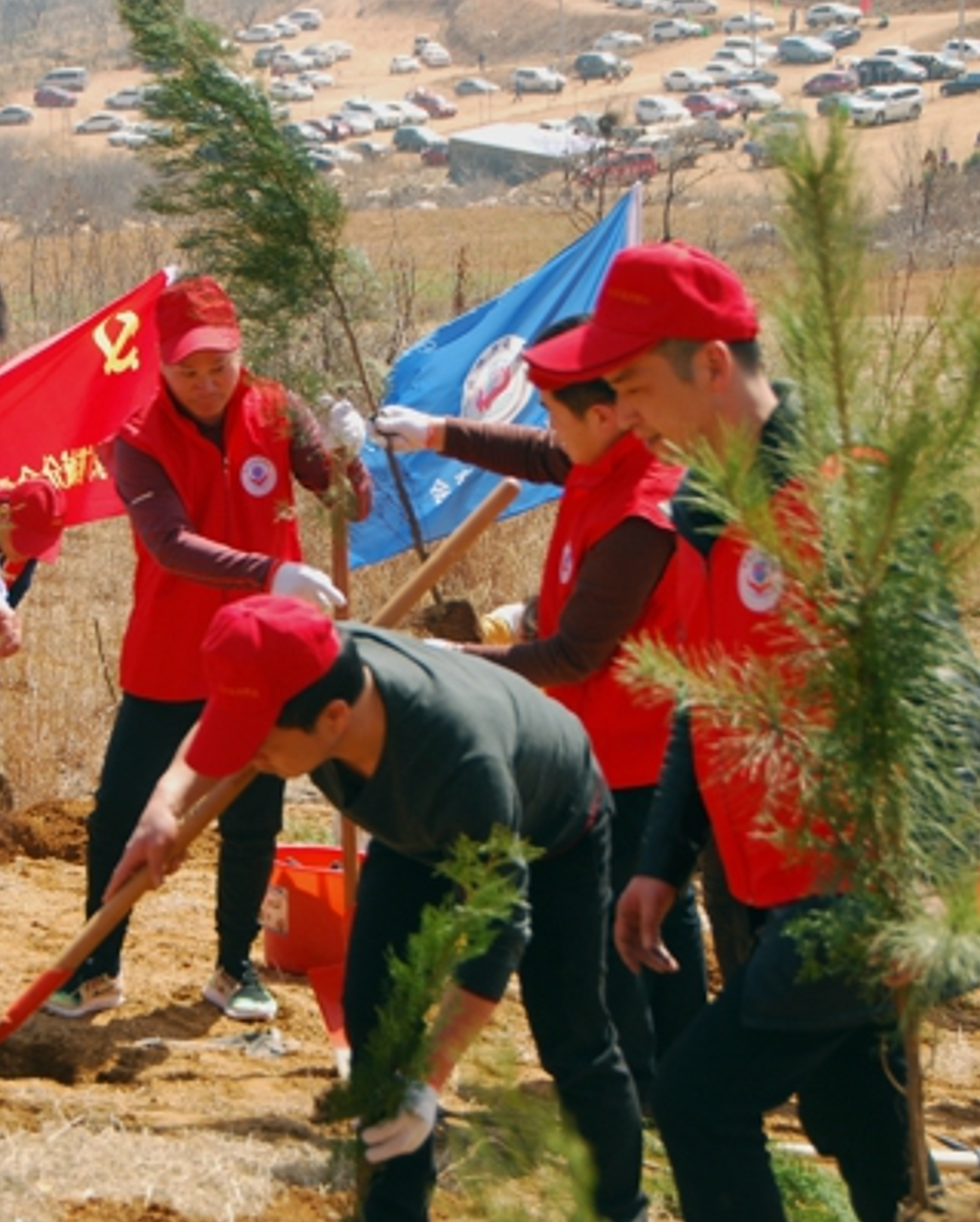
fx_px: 4226
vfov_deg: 16.5
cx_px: 264
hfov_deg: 13.2
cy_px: 609
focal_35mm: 117
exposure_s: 1/400
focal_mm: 55
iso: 200
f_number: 6.3
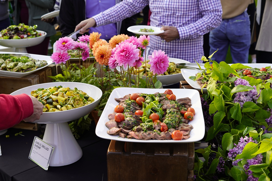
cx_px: 136
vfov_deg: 27.0
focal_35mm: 50
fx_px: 378
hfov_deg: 39.6
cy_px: 90
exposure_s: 1/100
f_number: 6.3
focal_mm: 50
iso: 100
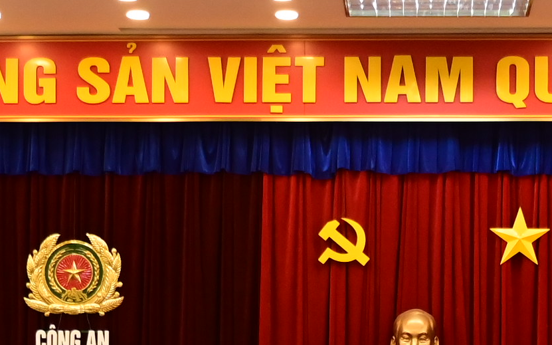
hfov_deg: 14.8
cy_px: 485
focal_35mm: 141
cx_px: 360
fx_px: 2121
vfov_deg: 9.1
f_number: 3.8
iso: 1400
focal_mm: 26
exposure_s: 1/100
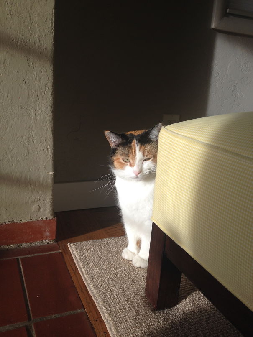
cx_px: 126
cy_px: 168
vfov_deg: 52.6
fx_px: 341
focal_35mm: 35
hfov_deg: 40.7
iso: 50
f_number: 2.4
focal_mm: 4.28
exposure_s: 1/258
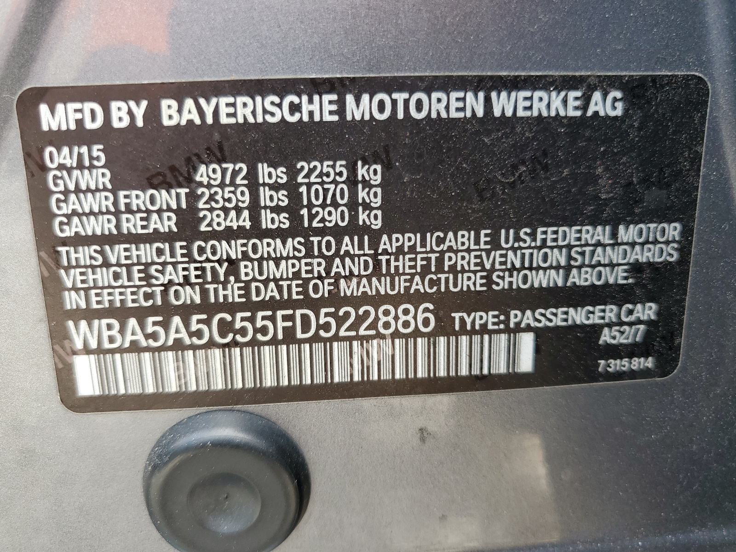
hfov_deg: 67.3
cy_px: 276
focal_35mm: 26
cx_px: 368
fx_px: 553
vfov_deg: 53.1
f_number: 1.5
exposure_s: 1/125
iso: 50
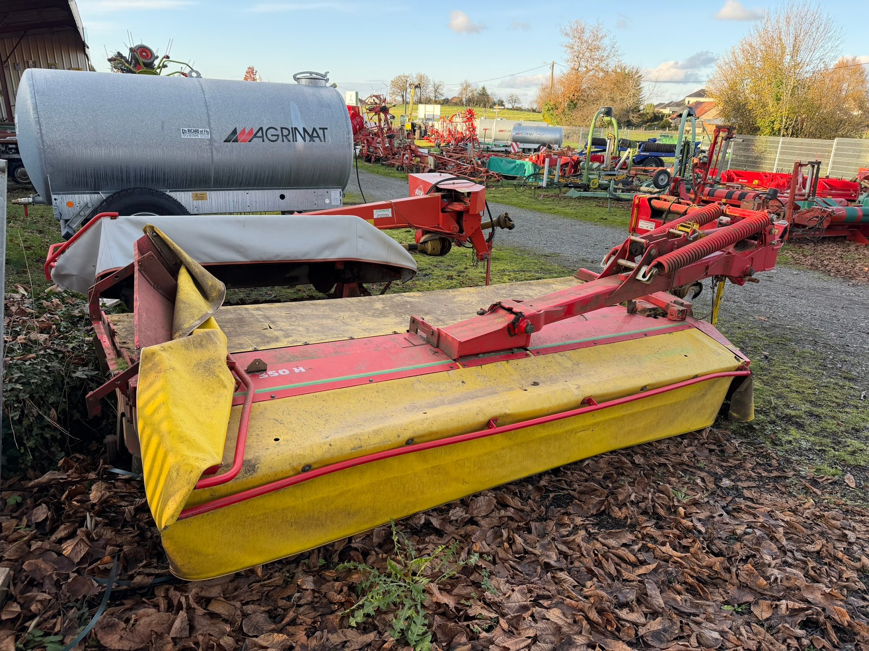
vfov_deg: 56.8
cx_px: 434
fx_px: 602
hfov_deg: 71.6
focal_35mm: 24
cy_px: 326
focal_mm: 6.76
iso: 100
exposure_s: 1/728
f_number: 1.78
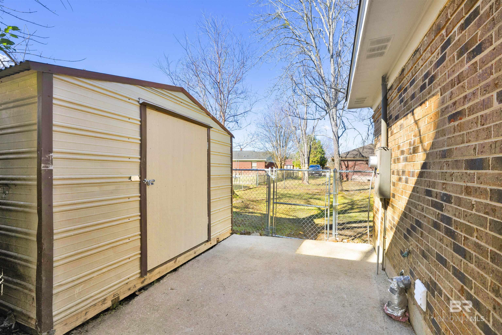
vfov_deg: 75.5
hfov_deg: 98.5
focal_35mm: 16
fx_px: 216
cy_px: 168
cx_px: 251
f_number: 11
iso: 400
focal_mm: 15.5
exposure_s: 1/200
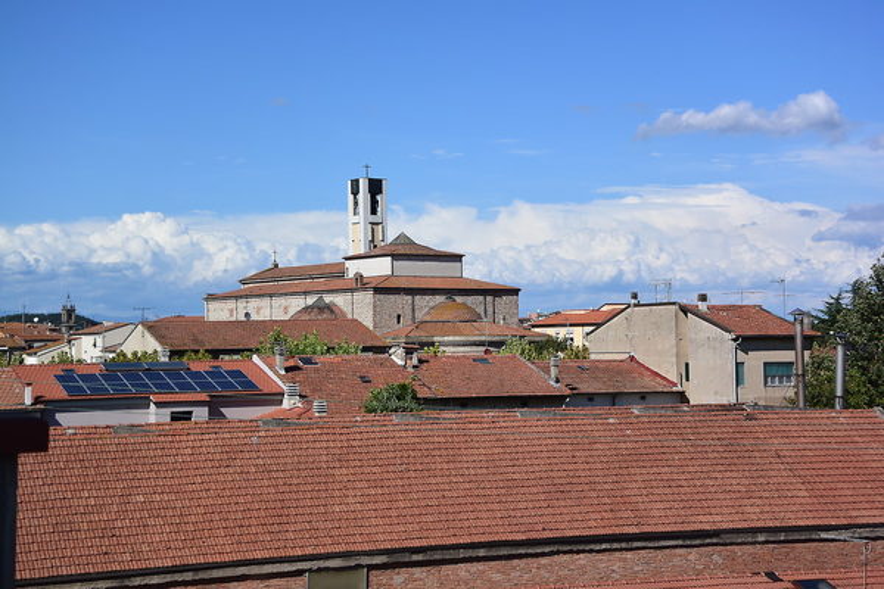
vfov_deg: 21.2
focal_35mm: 64
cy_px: 294
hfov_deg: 31.4
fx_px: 1571
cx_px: 442
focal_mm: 24
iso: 160
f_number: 5
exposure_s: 1/1250
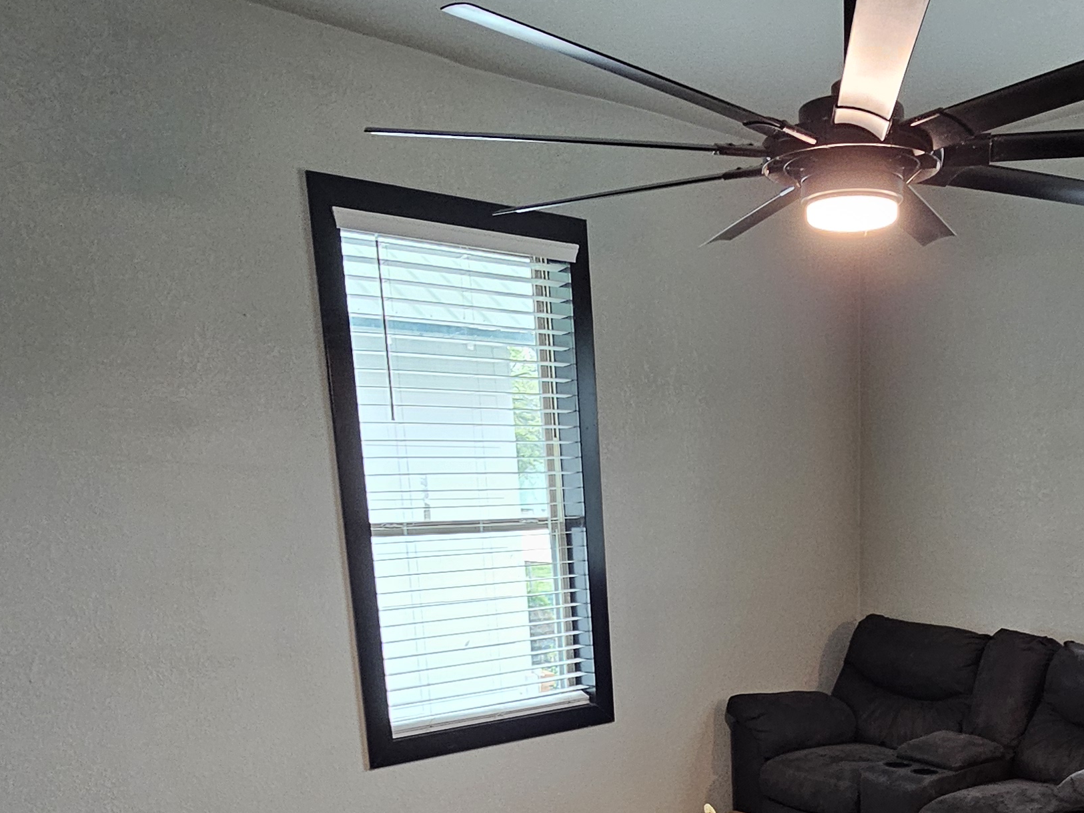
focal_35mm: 32
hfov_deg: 54.3
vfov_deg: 40.3
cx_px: 804
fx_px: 1002
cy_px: 758
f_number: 2.2
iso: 320
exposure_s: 1/30
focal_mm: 2.2
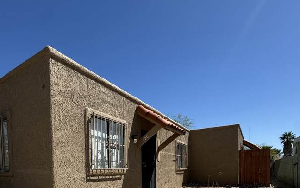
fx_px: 180
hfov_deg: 79.5
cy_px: 175
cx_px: 139
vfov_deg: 48.2
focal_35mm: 22
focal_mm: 2.22
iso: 50
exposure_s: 1/2874
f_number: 2.2
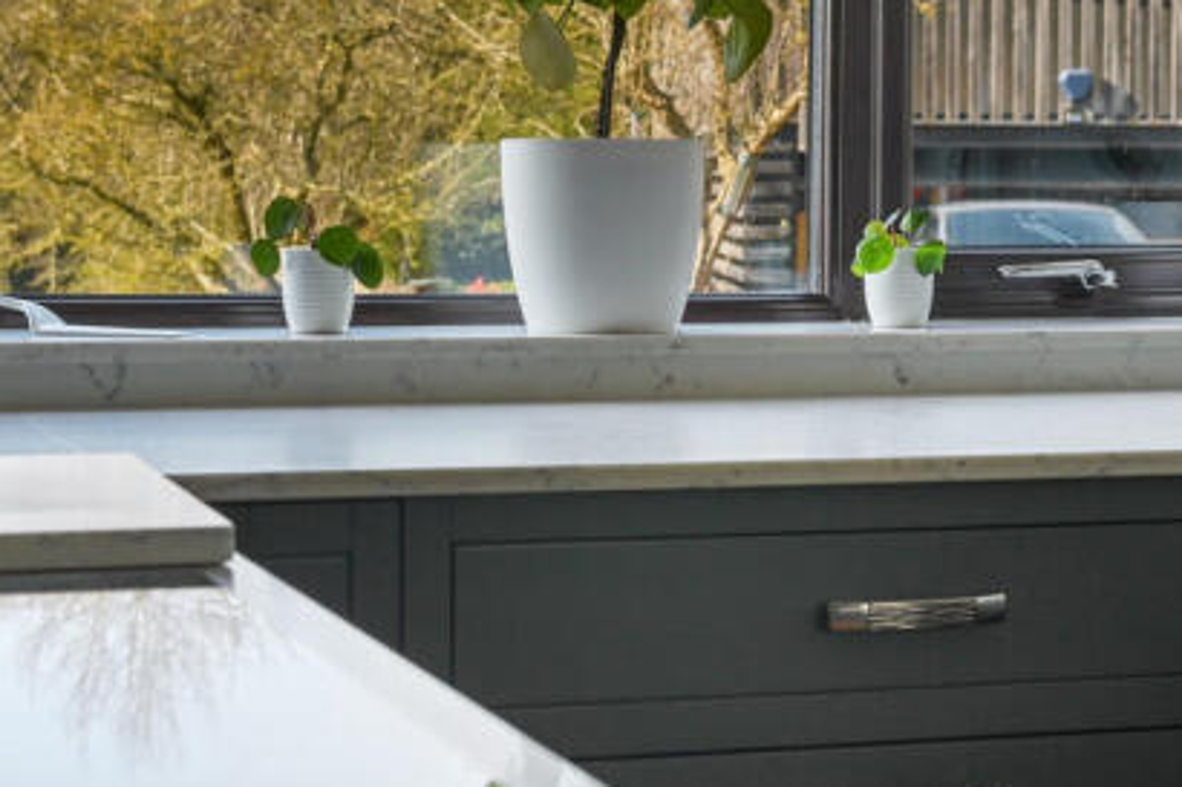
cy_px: 164
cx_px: 481
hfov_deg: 25.3
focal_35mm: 80
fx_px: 2625
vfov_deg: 16.9
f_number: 8
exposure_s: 1/25
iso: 400
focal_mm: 50
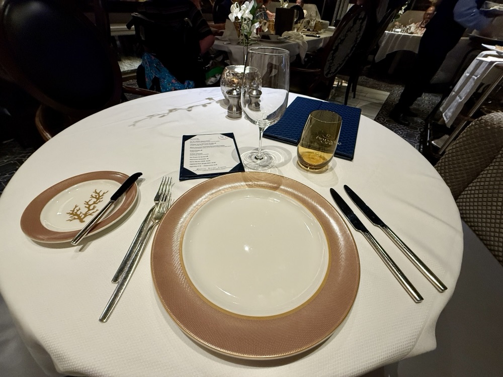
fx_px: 203
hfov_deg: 102.1
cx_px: 252
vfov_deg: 85.7
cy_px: 188
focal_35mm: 14
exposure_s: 1/60
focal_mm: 2.22
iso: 250
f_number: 2.2
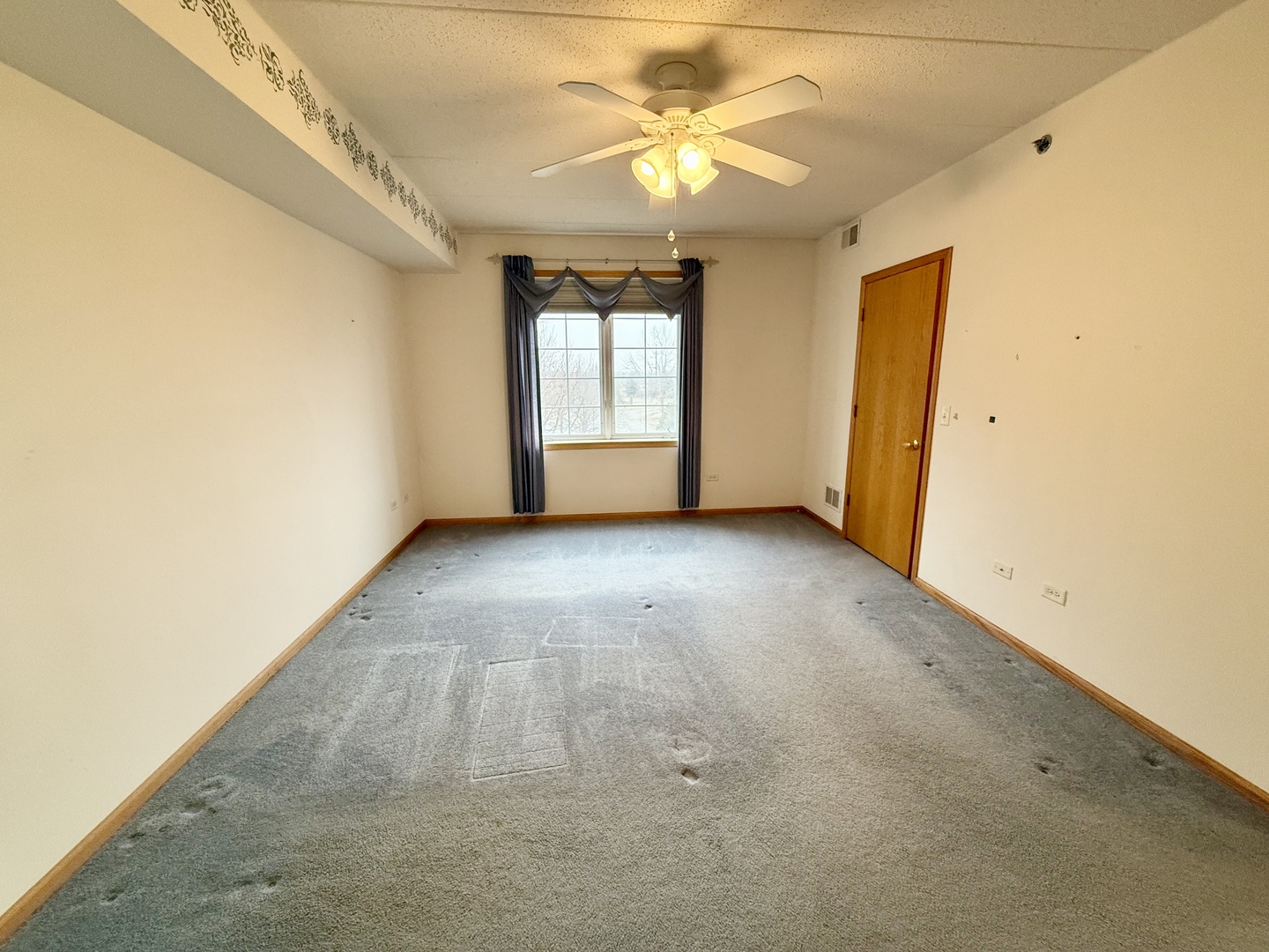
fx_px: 513
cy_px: 476
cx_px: 634
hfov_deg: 102.1
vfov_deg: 85.7
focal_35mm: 14
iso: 320
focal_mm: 2.22
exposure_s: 1/120
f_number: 2.2
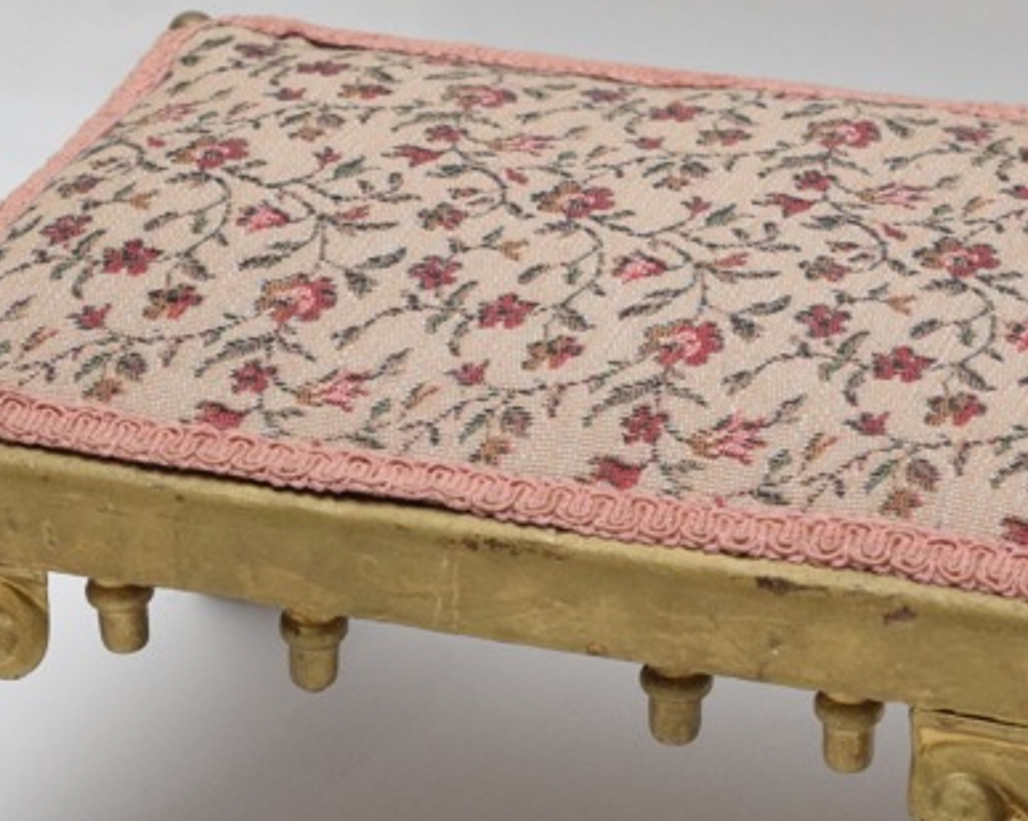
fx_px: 6087
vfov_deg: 7.7
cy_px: 527
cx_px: 515
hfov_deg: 9.7
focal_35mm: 200
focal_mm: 55
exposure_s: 1/60
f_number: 5.6
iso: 1800
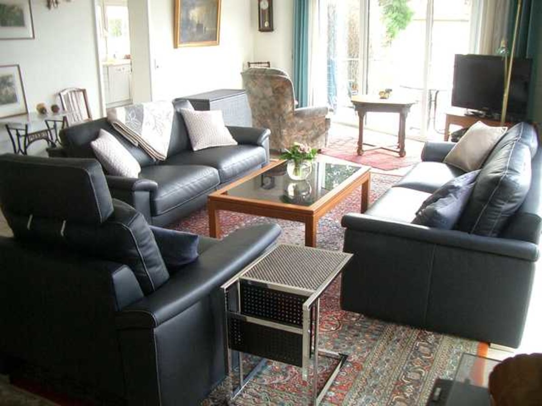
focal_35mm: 35
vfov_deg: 40.7
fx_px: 548
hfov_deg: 52.6
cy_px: 203
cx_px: 271
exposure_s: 1/40
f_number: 2.6
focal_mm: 5.8
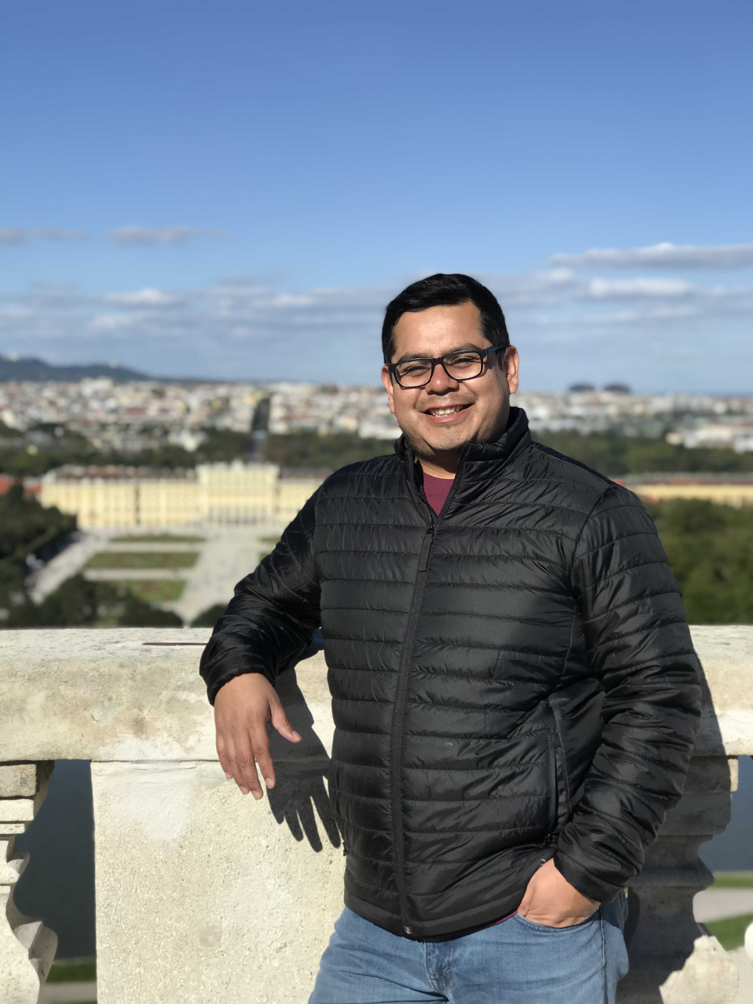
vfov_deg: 33.8
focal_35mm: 57
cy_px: 502
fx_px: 1653
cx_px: 376
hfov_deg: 25.7
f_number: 2.8
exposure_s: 1/1429
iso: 20
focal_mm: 6.6
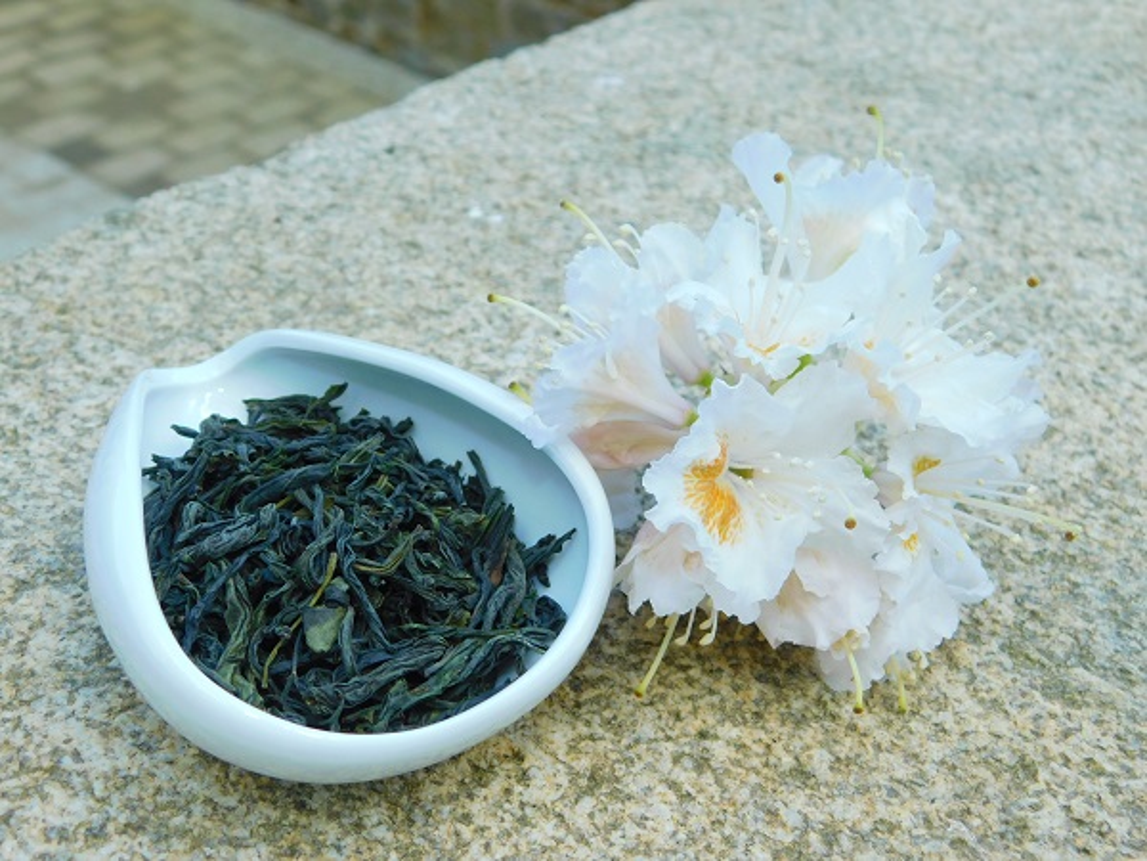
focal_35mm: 45
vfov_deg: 32.2
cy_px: 430
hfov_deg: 42.1
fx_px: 1491
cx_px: 574
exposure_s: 1/60
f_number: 7.4
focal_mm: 8
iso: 125
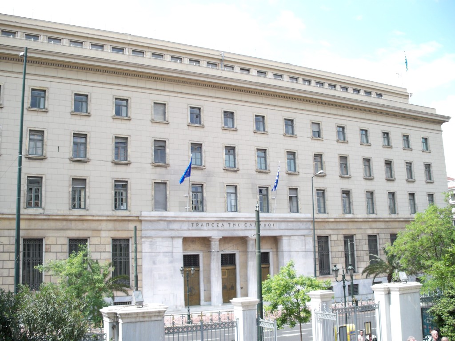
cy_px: 170
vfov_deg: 38.7
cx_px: 228
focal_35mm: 37
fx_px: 486
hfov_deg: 50.1
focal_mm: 7.9
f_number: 3.4
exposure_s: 1/320
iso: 64
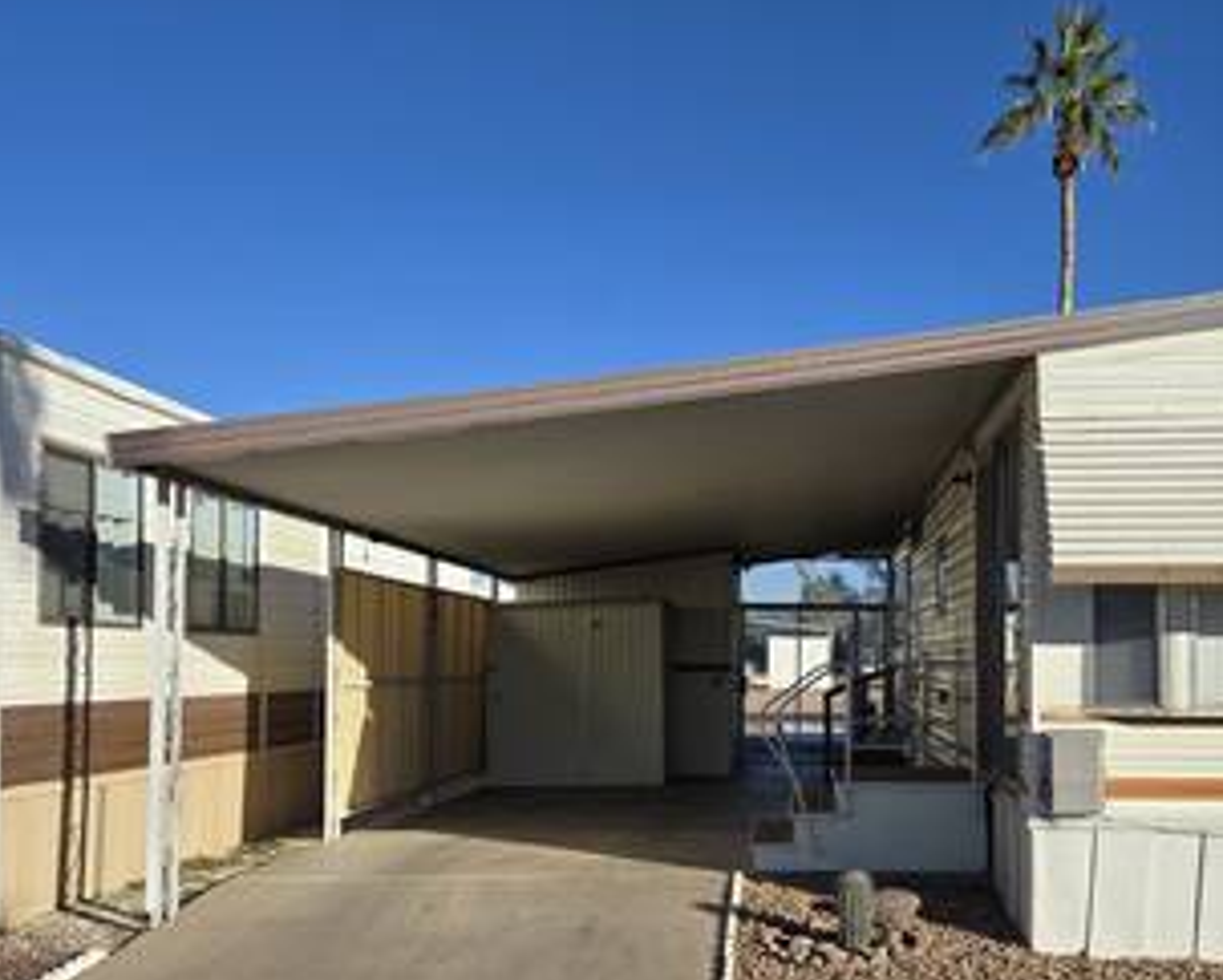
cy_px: 672
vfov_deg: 38.6
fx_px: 1376
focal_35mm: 38
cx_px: 729
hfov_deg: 47.7
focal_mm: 5.4
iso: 25
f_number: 1.8
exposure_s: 1/2169
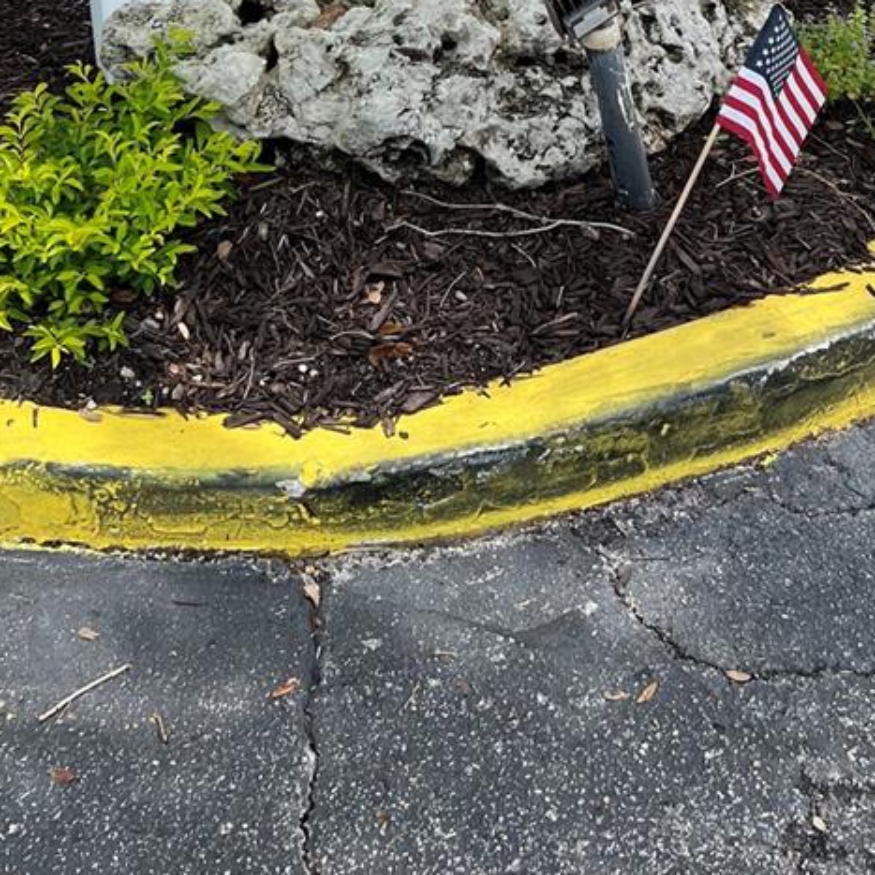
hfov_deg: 29.0
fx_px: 1687
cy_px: -154
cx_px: 532
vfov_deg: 26.2
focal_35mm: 59
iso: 50
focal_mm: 5.7
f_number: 1.5
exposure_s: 1/2083
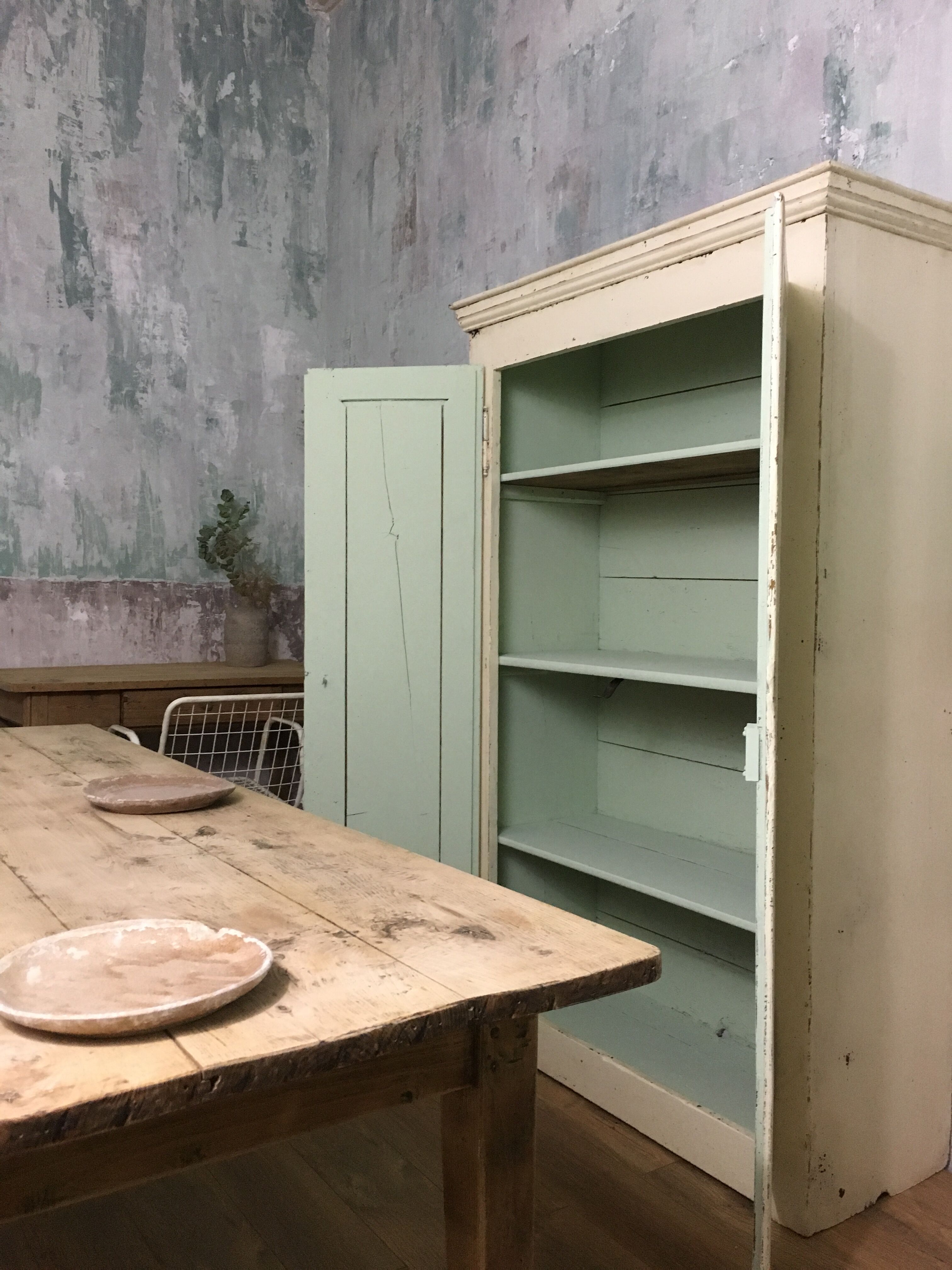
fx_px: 1063
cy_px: 635
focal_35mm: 29
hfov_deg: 48.2
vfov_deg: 61.7
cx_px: 476
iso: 200
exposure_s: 1/25
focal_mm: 4.15
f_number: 2.2
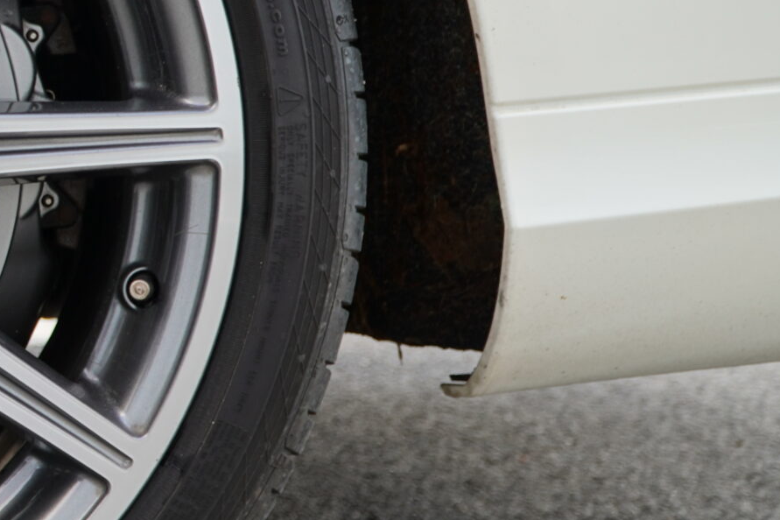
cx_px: -286
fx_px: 2426
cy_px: 137
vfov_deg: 12.2
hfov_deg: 17.0
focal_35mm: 112
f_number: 4
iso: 200
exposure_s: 1/60
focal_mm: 26
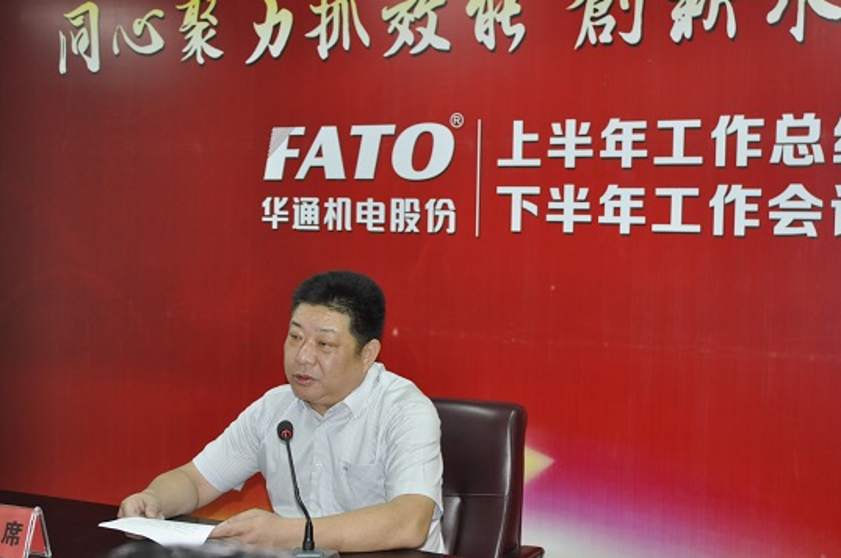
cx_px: 407
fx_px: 1329
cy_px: 282
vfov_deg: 23.7
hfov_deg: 35.1
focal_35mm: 57
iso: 800
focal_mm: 34
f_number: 4
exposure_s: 1/60
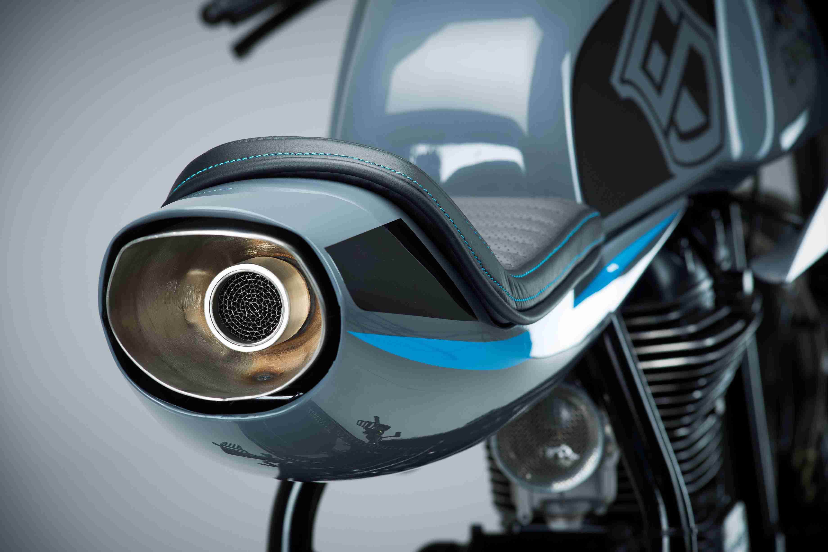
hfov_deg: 16.4
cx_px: 414
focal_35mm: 125
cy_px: 276
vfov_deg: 11.0
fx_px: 2876
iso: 64
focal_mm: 125
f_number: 8
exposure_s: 1/200
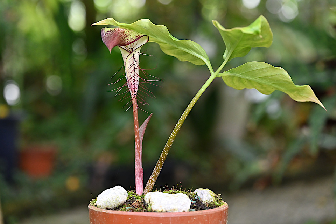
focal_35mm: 105
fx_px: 980
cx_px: 168
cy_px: 112
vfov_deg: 13.0
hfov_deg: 19.5
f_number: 4
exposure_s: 1/125
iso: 3200
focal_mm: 105
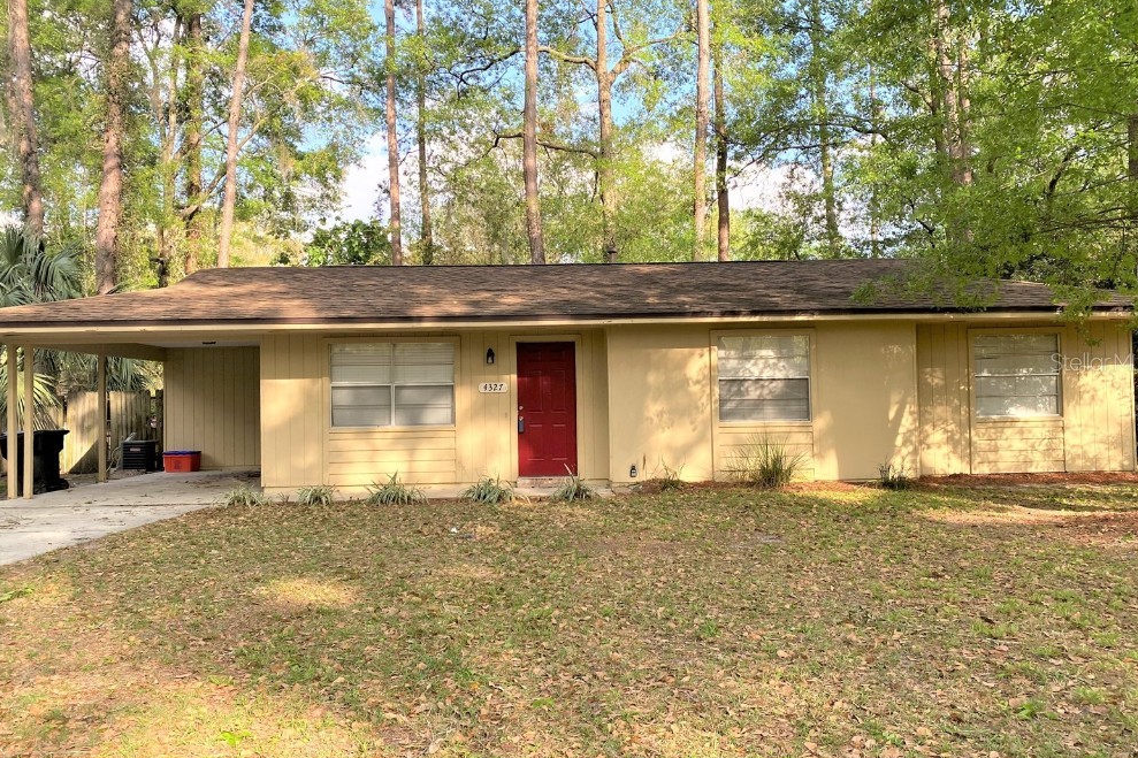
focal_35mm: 28
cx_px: 570
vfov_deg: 46.4
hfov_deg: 65.5
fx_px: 885
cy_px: 361
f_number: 1.8
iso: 32
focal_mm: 4.25
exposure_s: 1/487
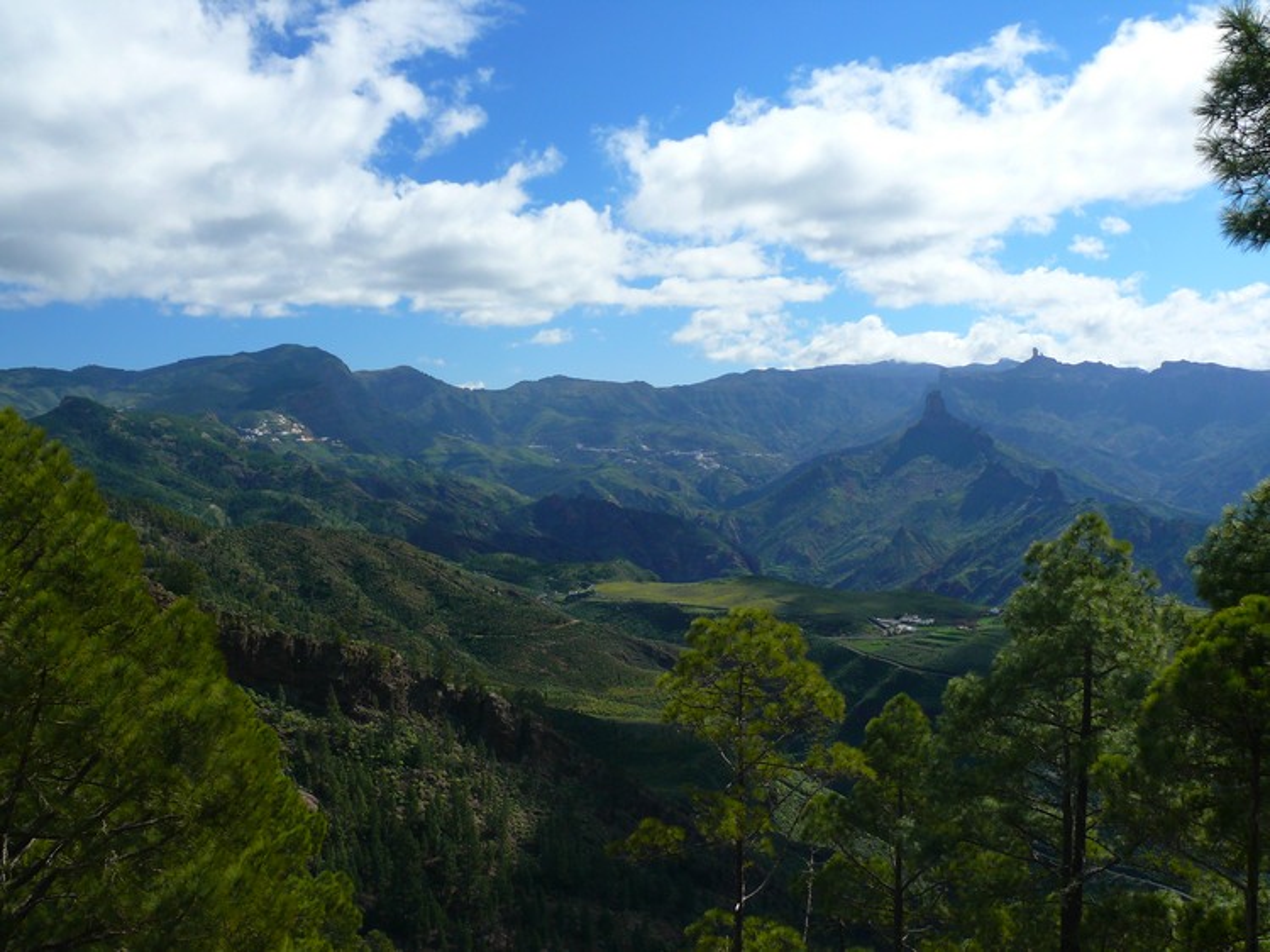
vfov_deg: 40.7
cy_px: 476
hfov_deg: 52.6
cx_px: 635
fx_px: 1284
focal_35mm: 35
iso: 100
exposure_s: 1/200
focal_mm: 7.4
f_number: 5
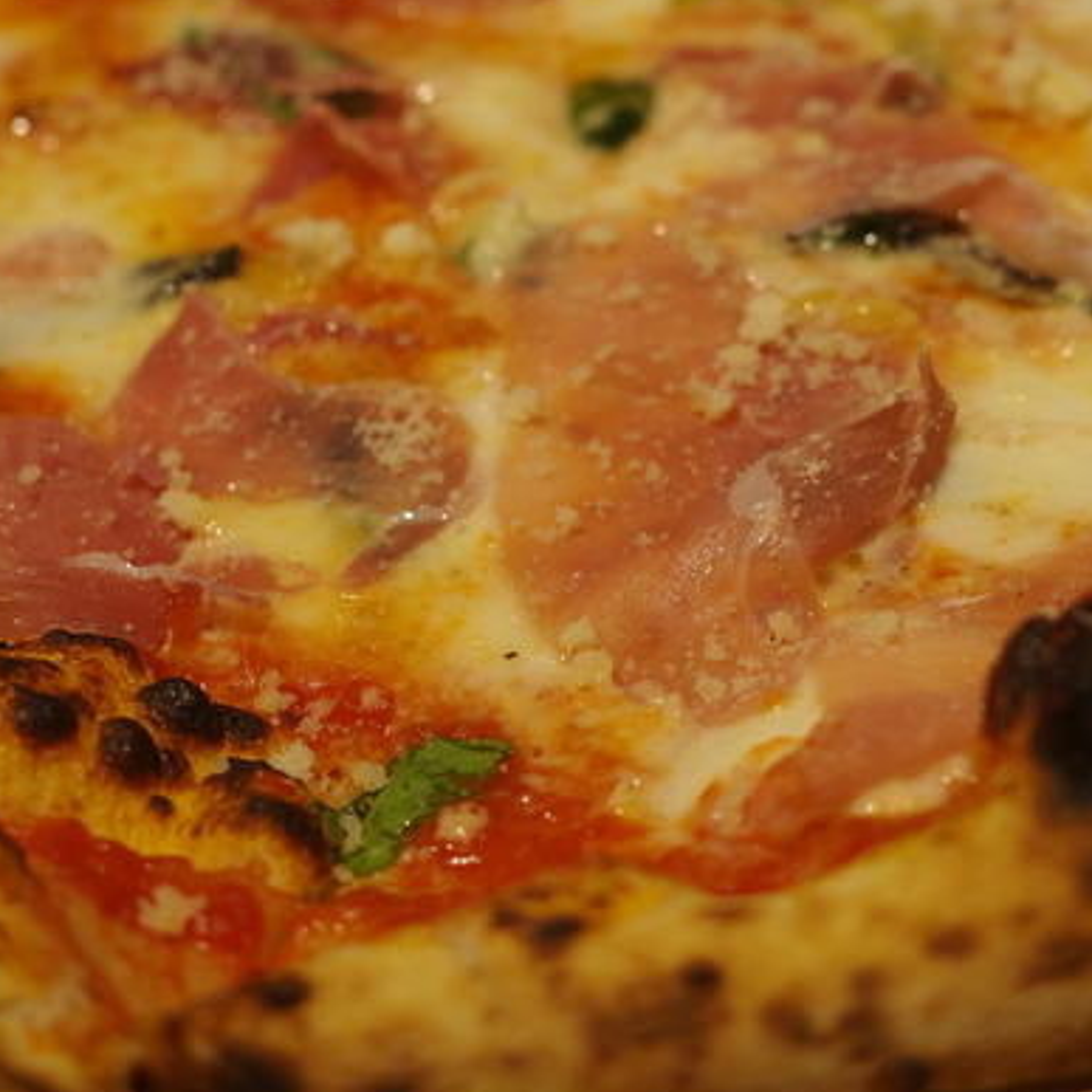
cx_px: 550
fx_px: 2998
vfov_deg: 20.5
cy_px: 295
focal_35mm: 84
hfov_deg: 20.6
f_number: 2.8
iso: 160
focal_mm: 26
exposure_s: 1/40
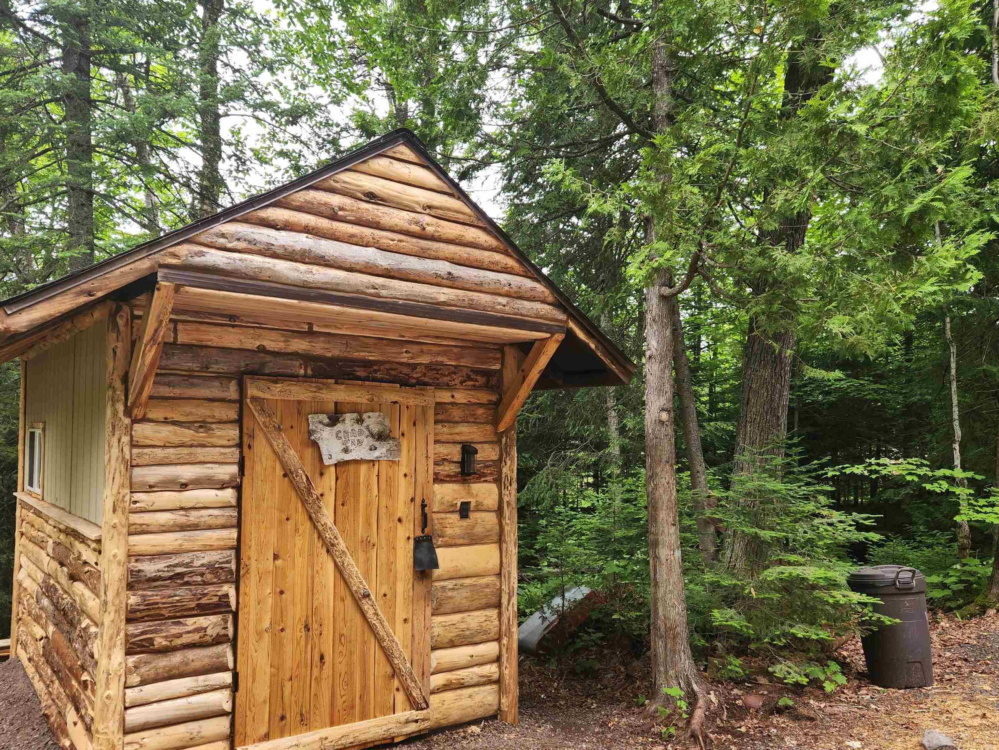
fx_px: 779
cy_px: 427
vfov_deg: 51.2
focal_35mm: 27
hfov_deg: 65.2
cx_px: 459
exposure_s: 1/180
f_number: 1.8
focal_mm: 5.4
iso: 64
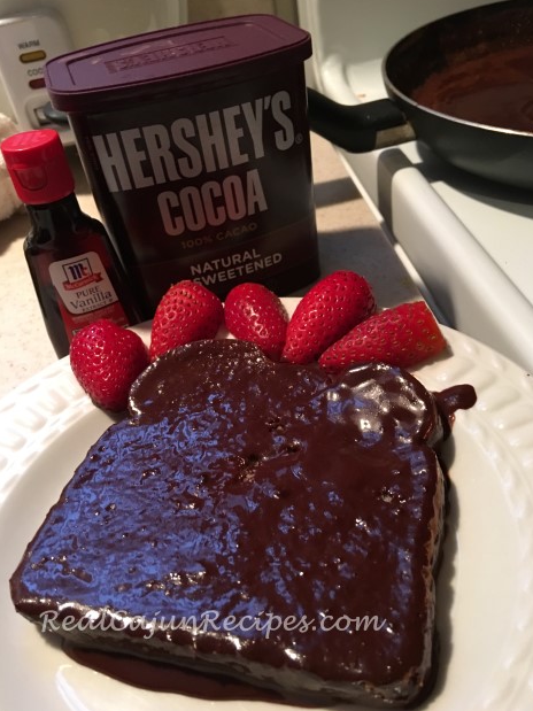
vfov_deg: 60.0
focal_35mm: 30
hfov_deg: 46.8
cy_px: 360
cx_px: 271
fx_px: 616
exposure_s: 1/10
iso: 100
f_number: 2.2
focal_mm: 4.15
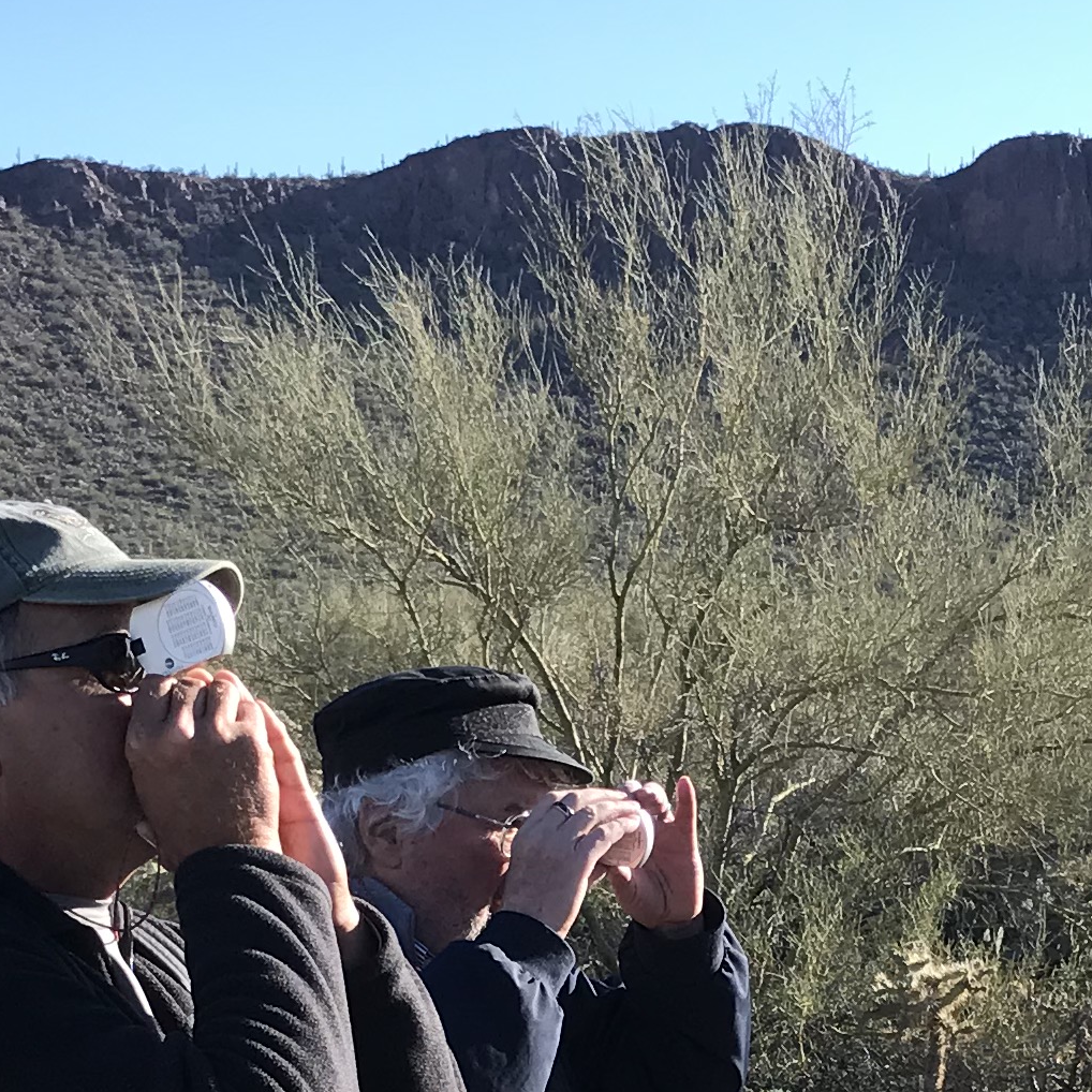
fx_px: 3498
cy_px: 1385
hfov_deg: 17.7
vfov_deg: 16.8
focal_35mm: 98
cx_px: 659
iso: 20
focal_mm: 3.99
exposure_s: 1/894
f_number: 1.8
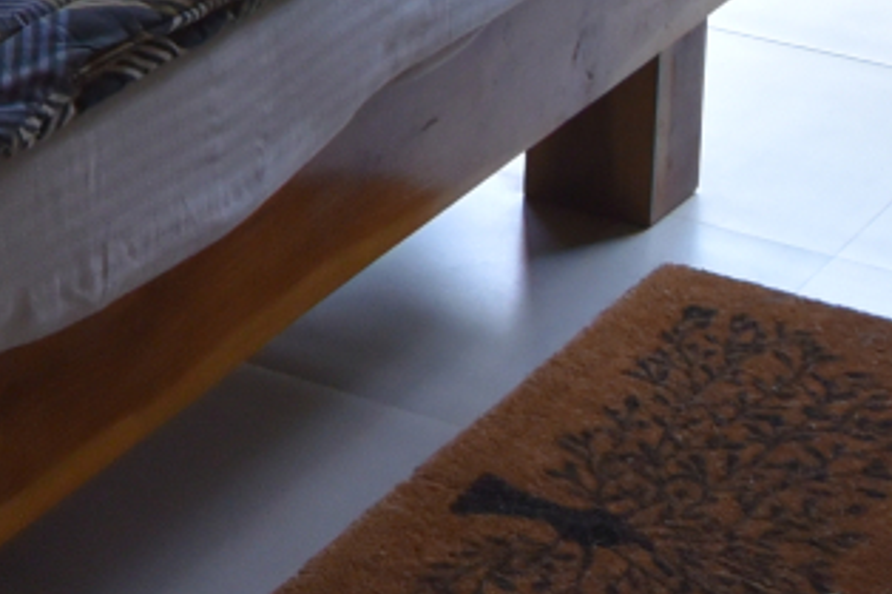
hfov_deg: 12.3
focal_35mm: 153
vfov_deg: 8.0
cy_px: -988
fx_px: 3789
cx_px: -739
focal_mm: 24
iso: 1250
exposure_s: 1/80
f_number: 10
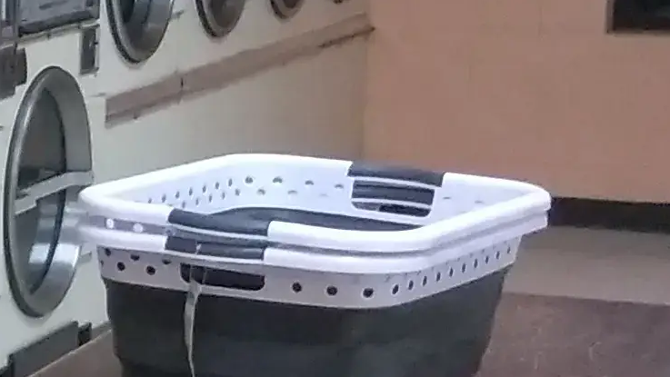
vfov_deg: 9.8
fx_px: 2186
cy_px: 338
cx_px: -962
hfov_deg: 13.0
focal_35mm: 123
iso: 703
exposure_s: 1/30
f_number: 2.2
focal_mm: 3.46
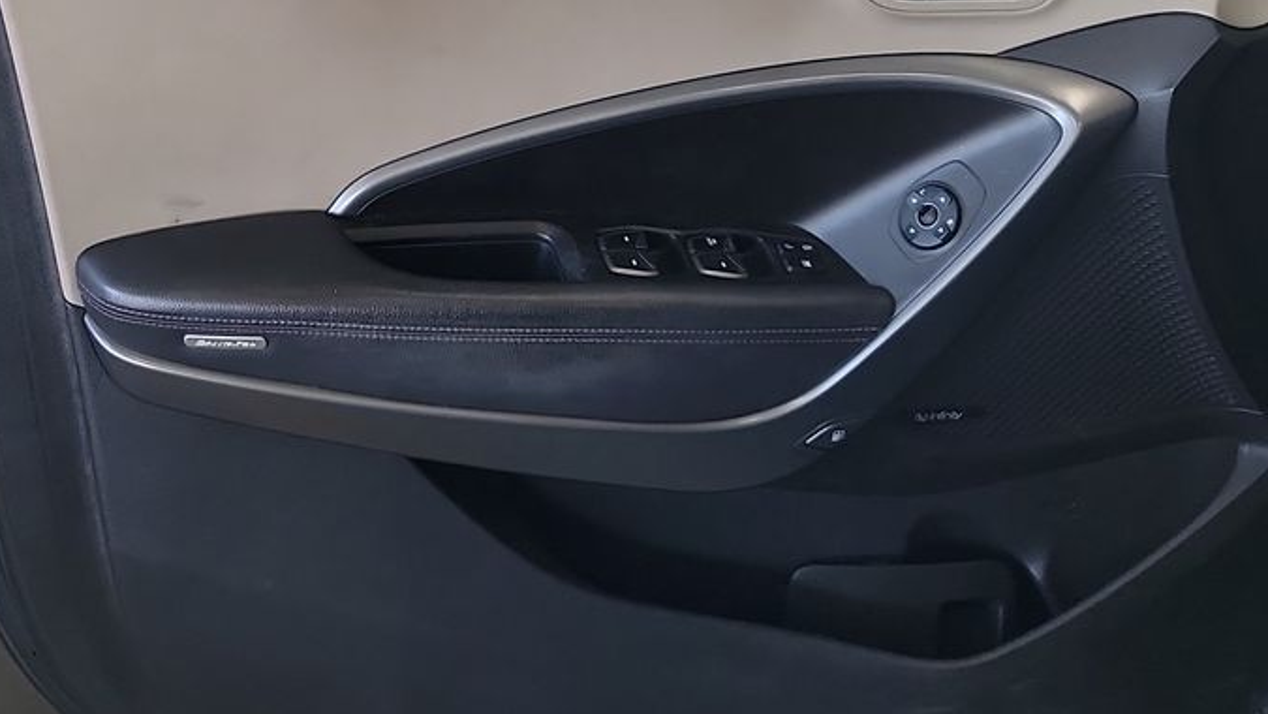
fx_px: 2085
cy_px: -107
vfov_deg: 18.6
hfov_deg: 33.5
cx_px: 396
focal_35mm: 62
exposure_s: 1/59
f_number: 1.8
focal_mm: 6.7
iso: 123
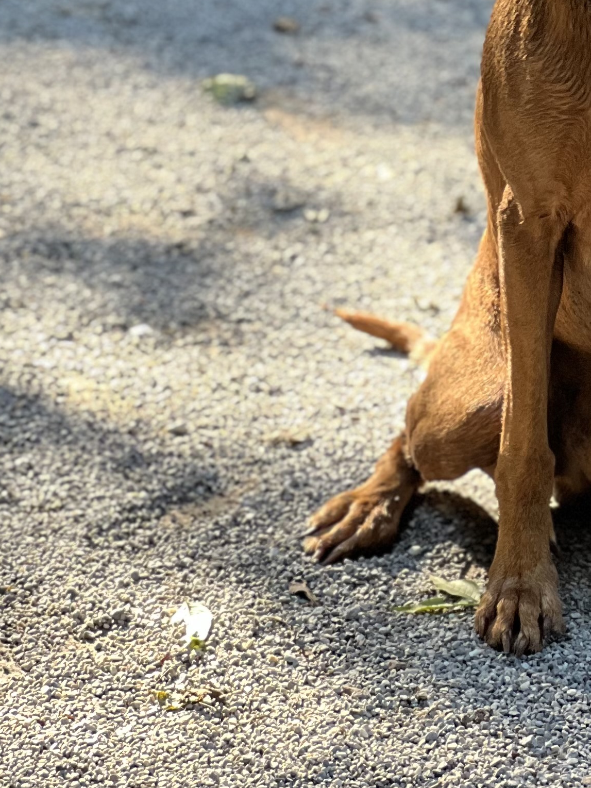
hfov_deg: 7.3
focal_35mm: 203
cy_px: -88
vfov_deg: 9.6
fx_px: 4620
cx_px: 584
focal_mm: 9
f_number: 2.8
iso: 125
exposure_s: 1/121
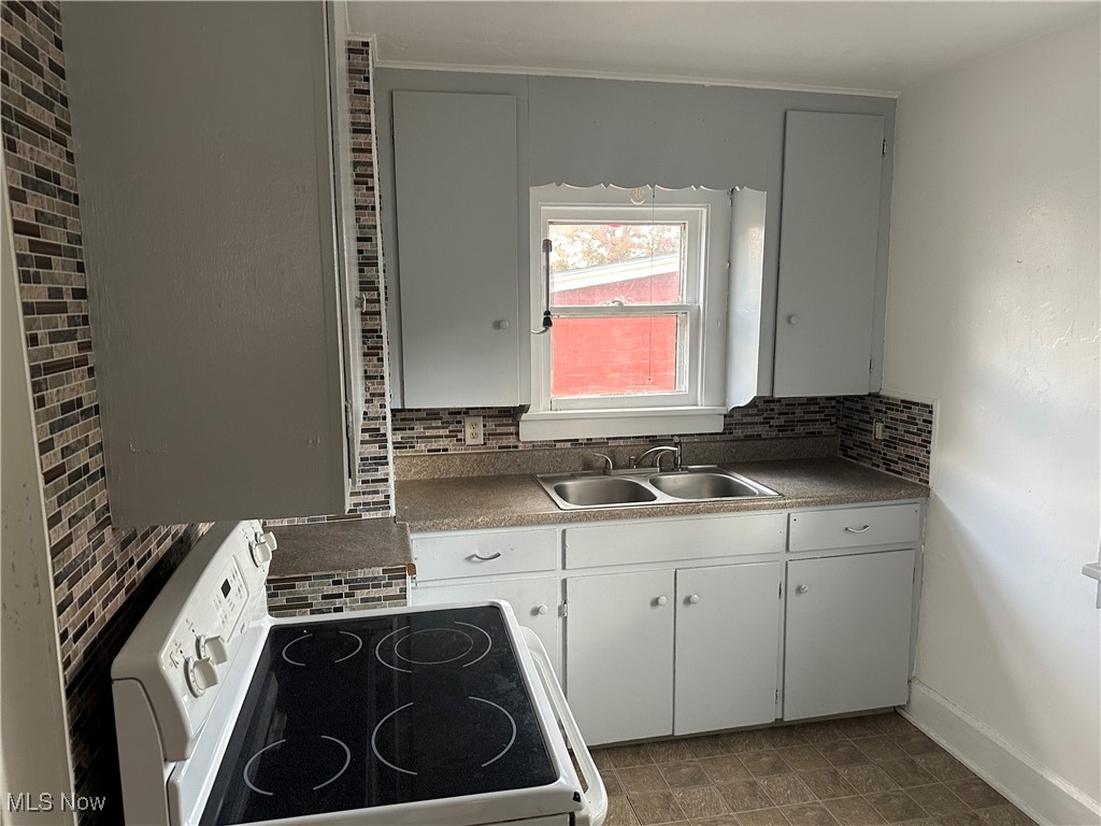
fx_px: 763
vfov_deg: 56.8
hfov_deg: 71.6
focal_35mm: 24
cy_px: 413
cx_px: 550
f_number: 1.78
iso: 250
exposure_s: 1/86
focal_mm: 6.86
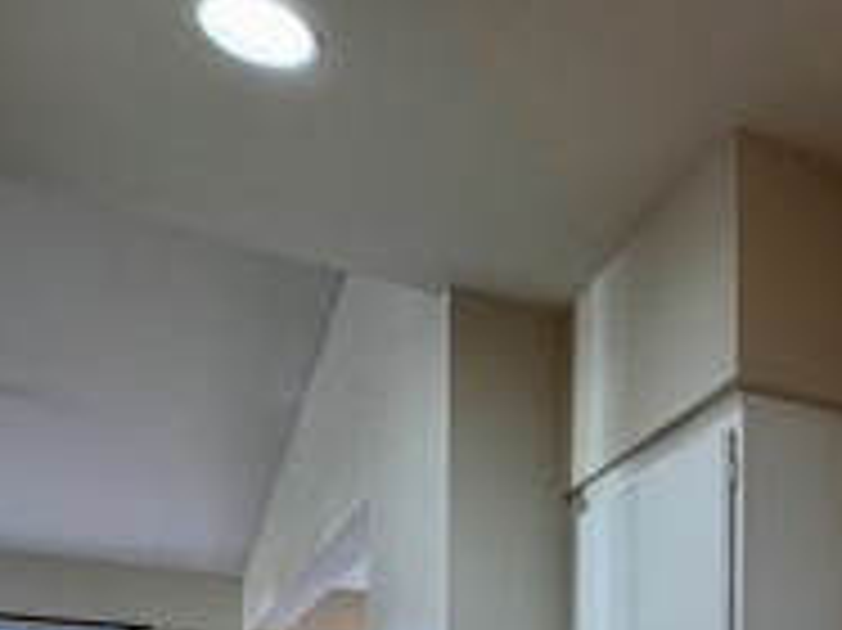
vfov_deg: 25.8
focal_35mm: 48
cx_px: 856
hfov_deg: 35.6
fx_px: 1167
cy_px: 824
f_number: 2.2
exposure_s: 1/120
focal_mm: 2.22
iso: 250
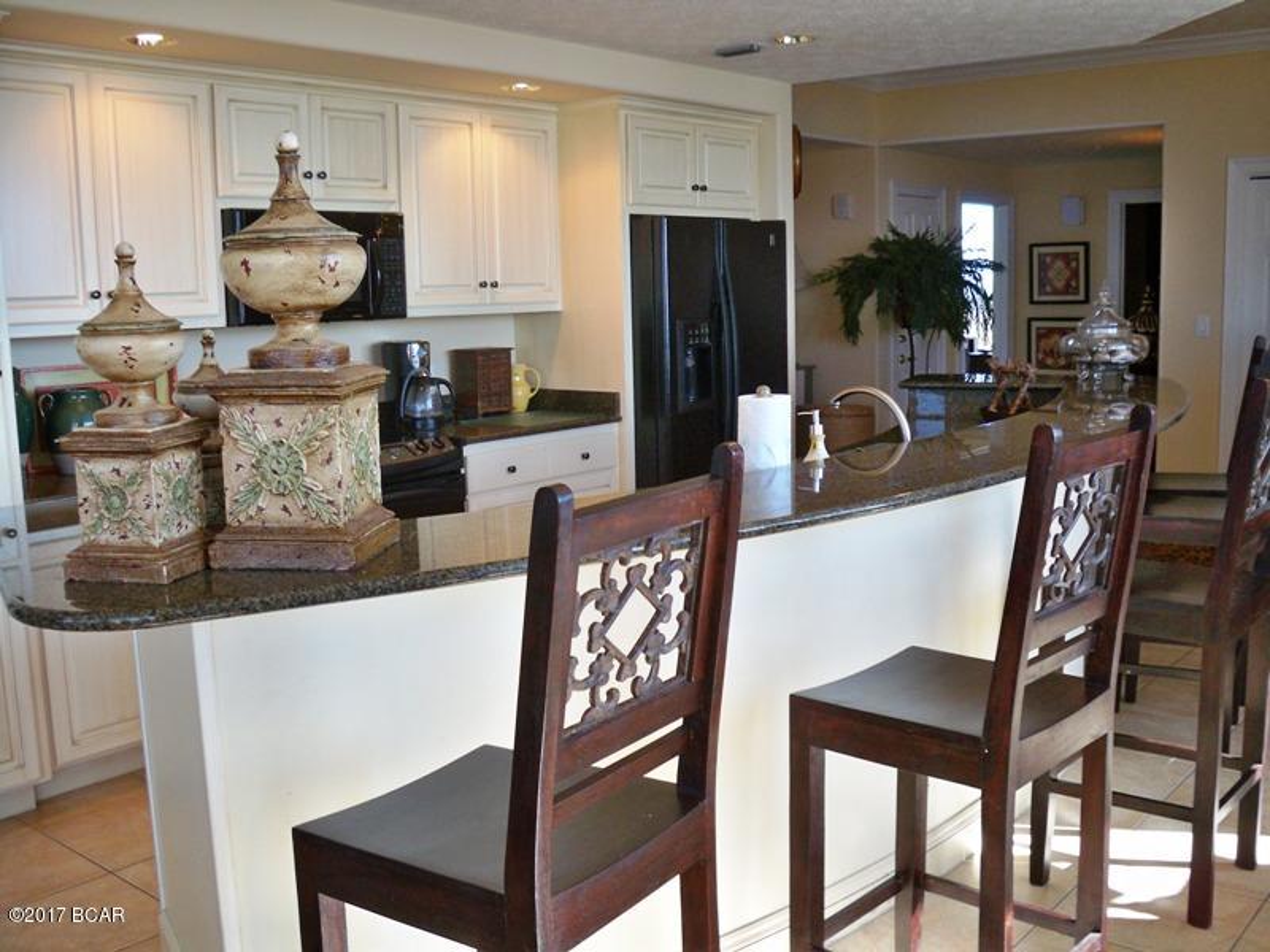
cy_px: 476
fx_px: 1284
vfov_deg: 40.7
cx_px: 635
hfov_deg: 52.6
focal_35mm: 35
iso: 160
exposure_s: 1/60
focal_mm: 6.3
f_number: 3.1
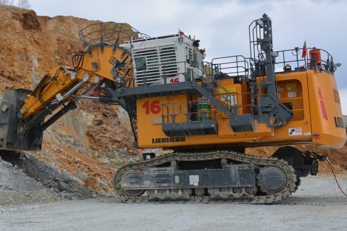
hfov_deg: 38.3
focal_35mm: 51
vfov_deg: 26.4
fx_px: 492
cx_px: 104
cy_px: 87
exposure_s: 1/250
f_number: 8
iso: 100
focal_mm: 24
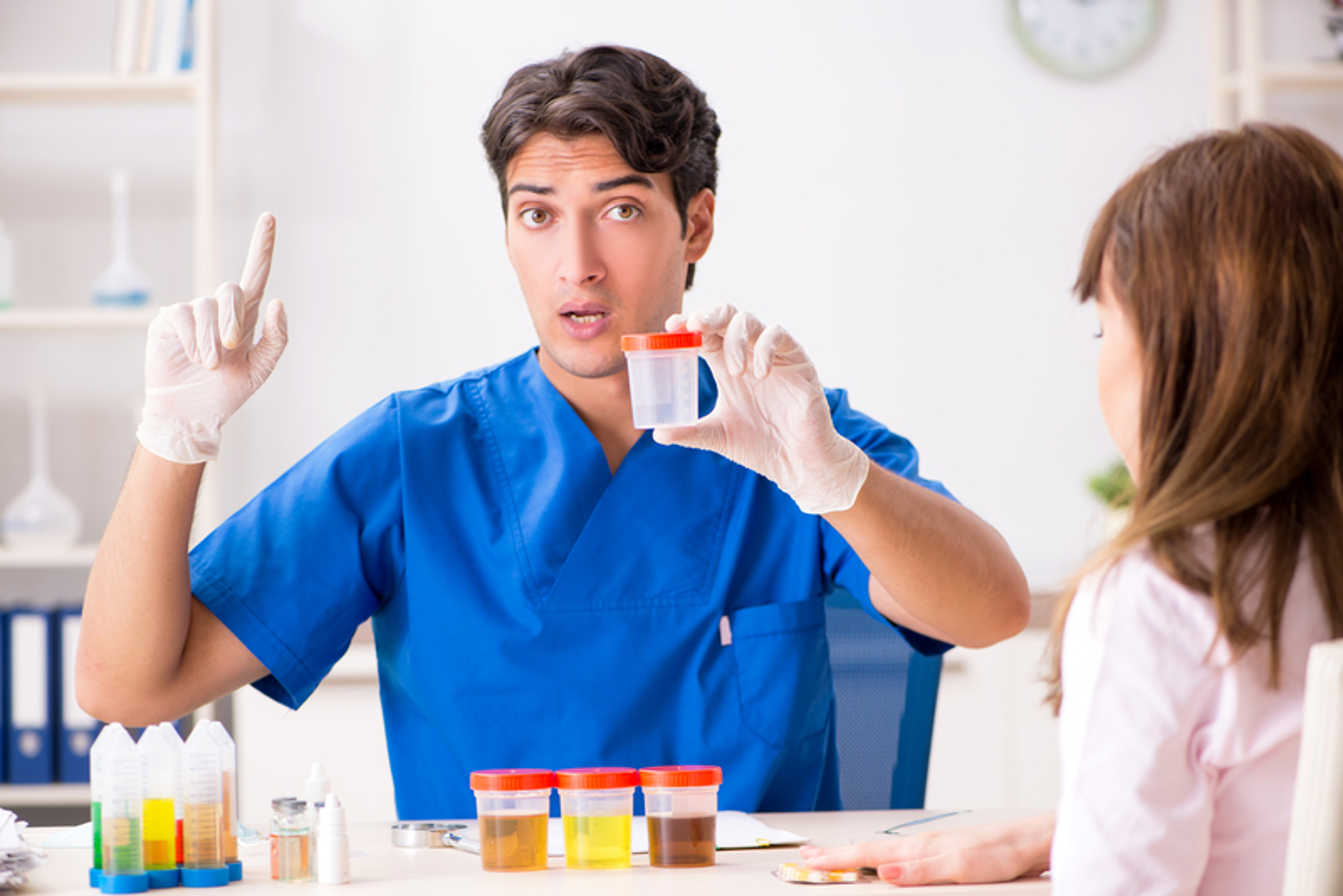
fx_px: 3918
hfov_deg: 19.4
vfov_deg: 13.1
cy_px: 448
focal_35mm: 105
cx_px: 672
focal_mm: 105
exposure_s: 1/100
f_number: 5
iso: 100
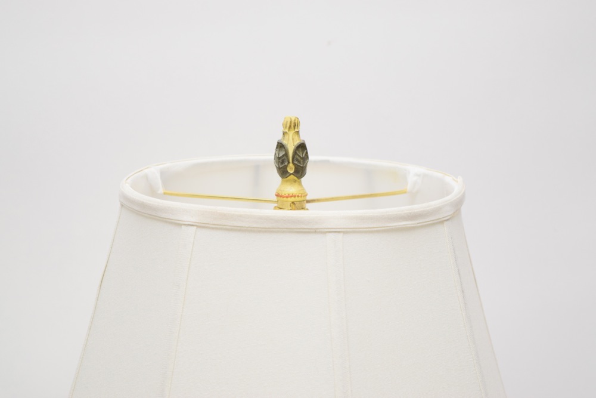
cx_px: 298
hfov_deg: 24.6
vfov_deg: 16.6
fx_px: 1366
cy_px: 199
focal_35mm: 82
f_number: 5.6
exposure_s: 1/60
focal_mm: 55
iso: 800
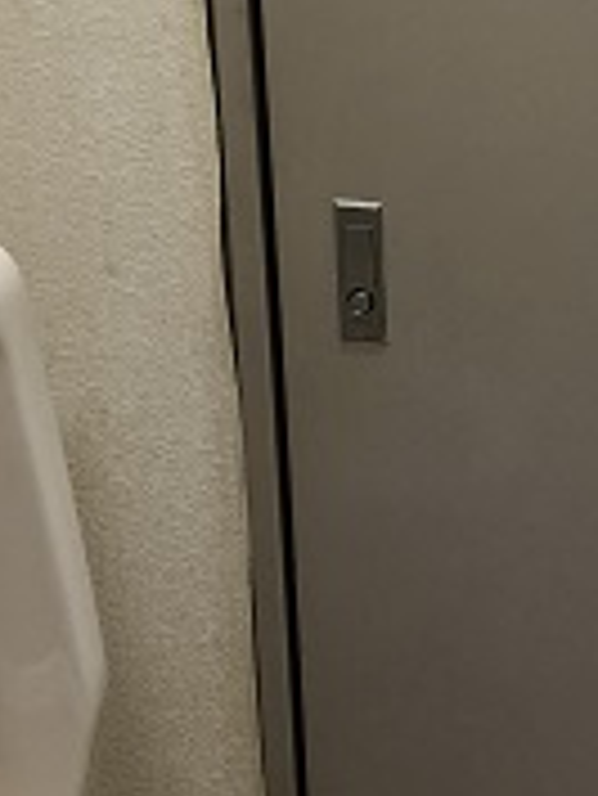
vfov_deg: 19.4
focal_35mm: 101
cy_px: 265
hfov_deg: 14.4
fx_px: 2324
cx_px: 643
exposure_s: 1/33
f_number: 1.8
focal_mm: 4
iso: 40
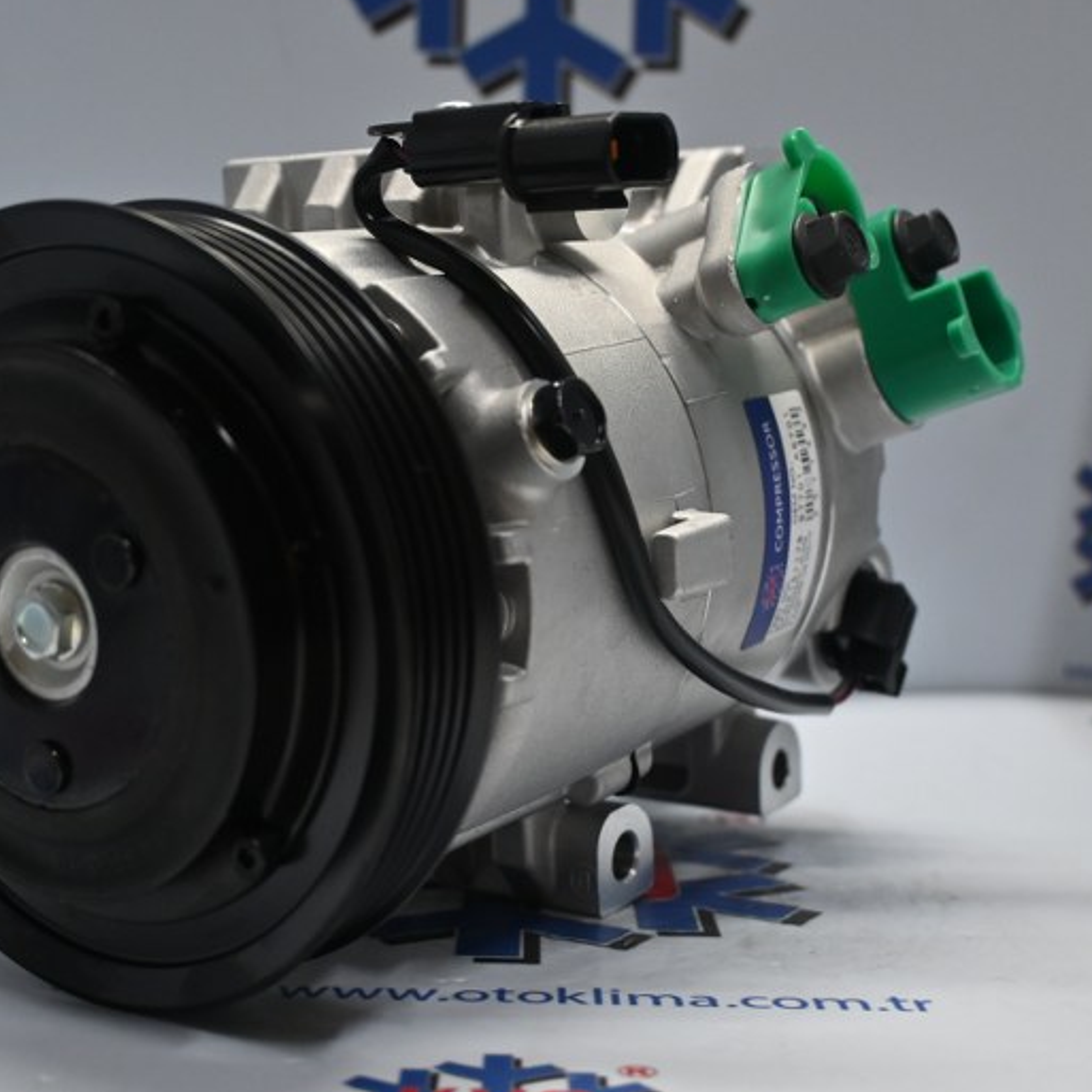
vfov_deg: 34.2
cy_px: 533
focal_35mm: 50
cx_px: 468
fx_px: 1772
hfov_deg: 34.2
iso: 900
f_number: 4.2
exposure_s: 1/125
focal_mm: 25
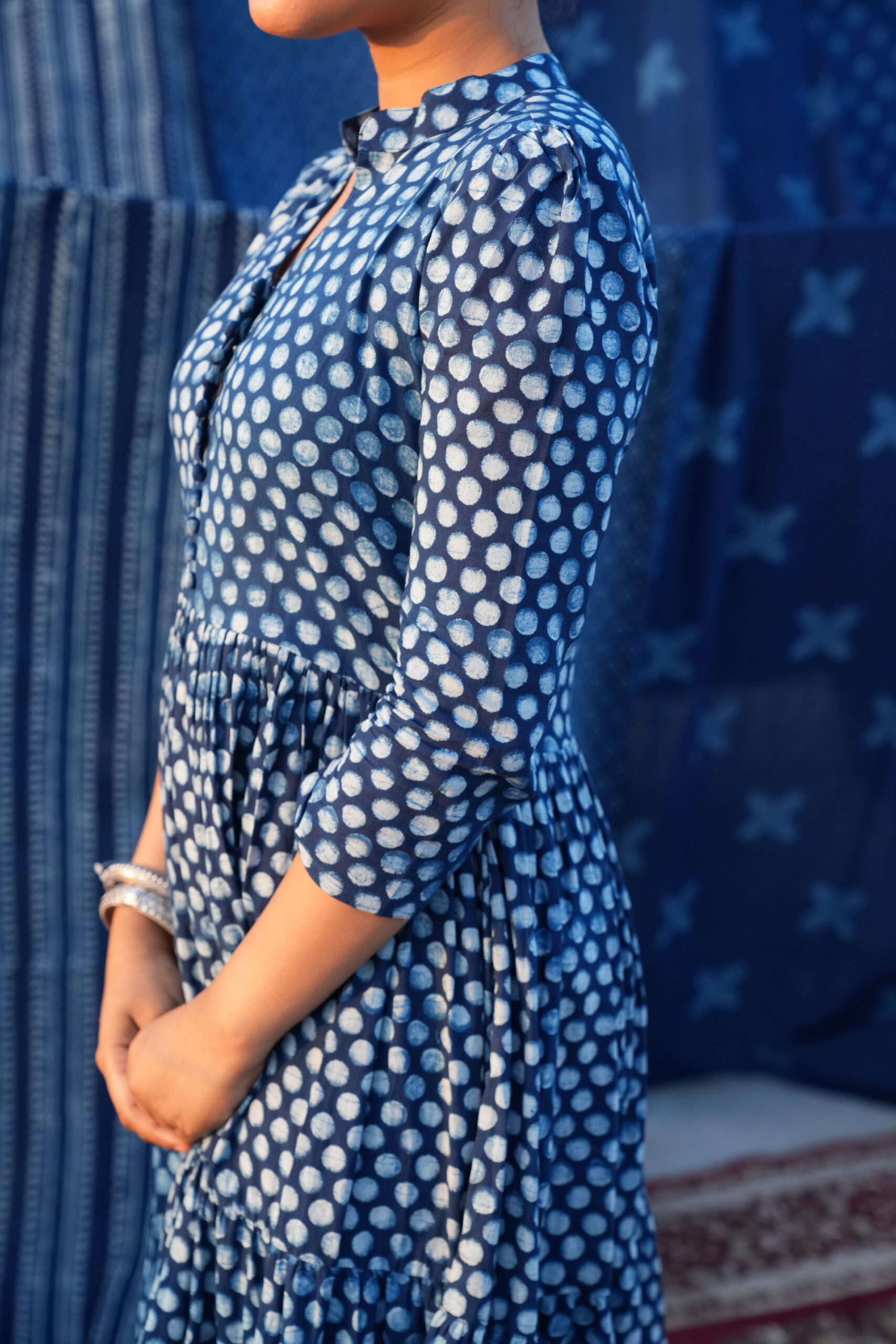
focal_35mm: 66
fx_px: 2463
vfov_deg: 30.5
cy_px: 672
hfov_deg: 20.6
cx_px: 448
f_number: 4.5
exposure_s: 1/320
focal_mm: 66
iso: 800
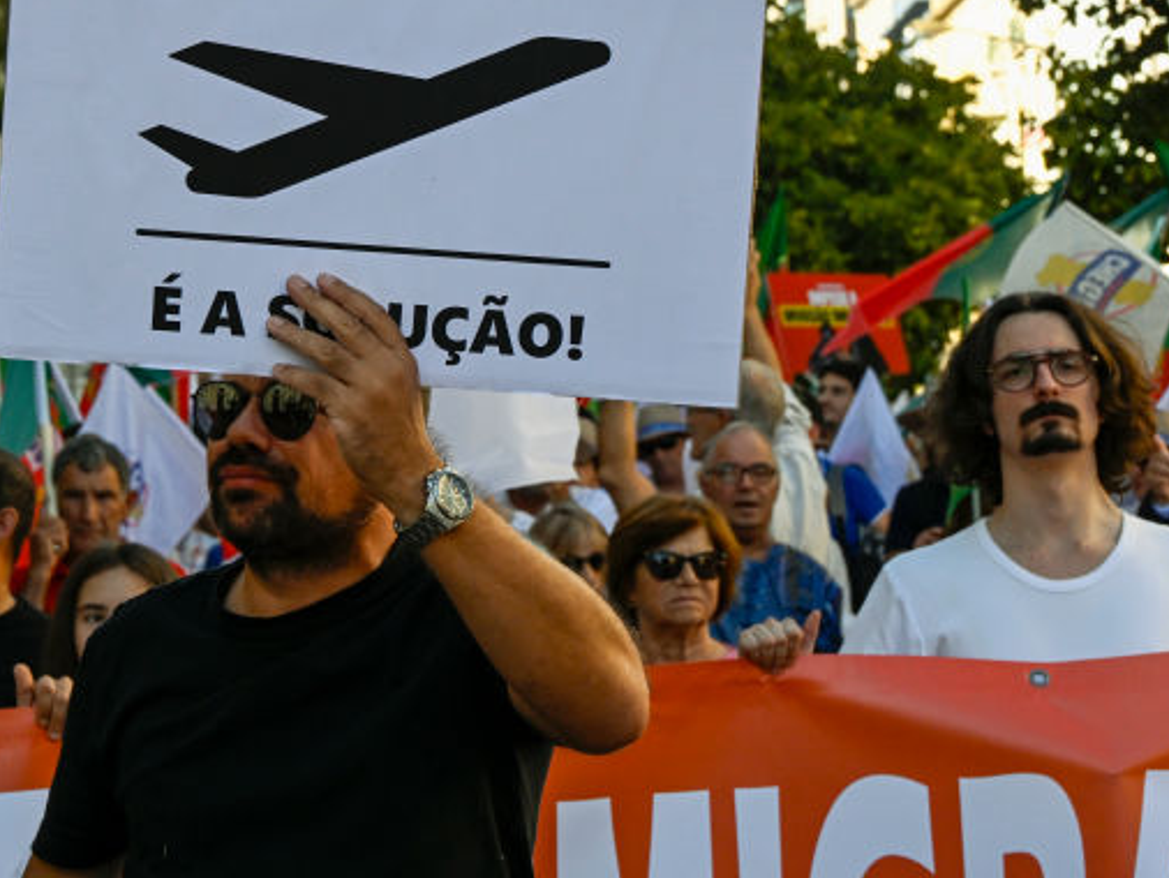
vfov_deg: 10.3
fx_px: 4865
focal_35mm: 144
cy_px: 244
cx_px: 476
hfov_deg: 13.7
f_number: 9
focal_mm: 74
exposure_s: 1/500
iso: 560
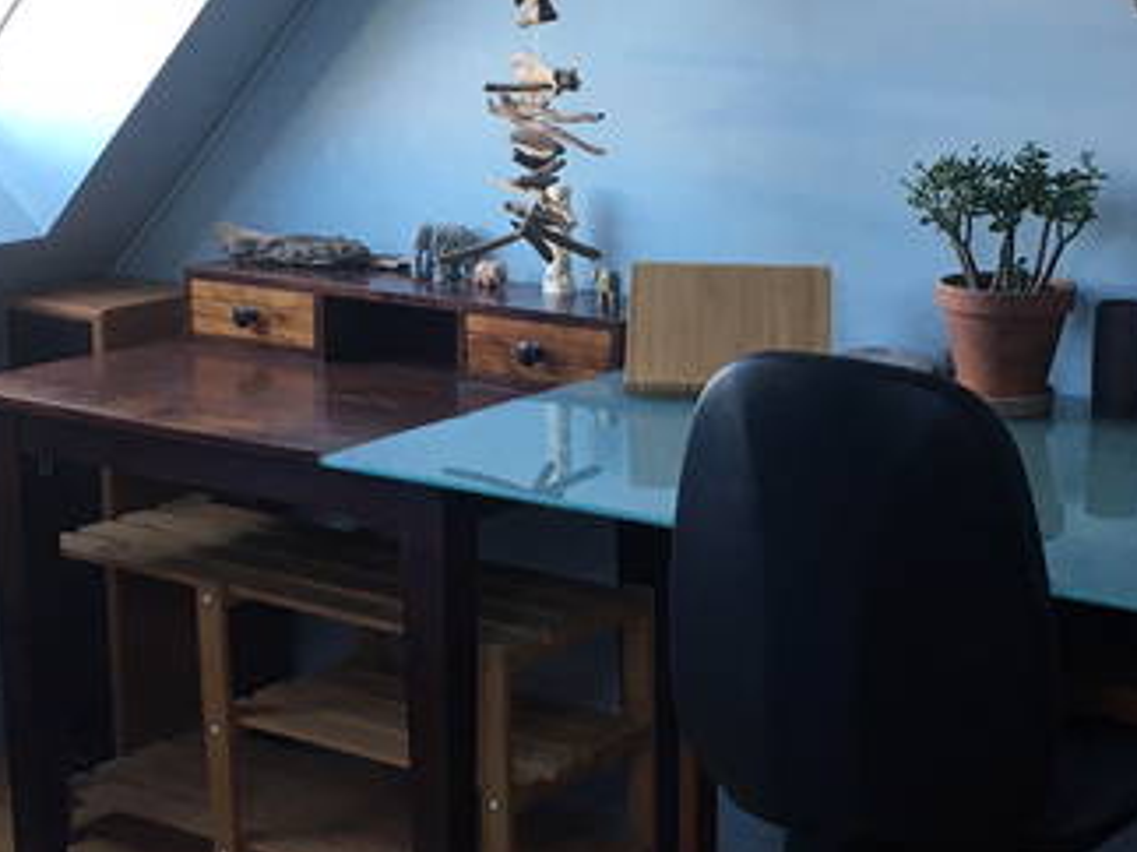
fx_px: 2331
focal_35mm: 71
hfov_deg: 27.3
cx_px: 690
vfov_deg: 20.7
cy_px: 475
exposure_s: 1/33
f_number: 2.2
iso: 32
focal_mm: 4.15
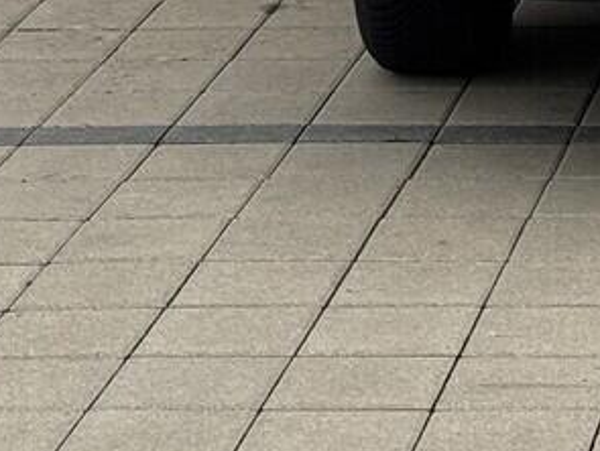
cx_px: 915
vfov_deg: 6.2
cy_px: -402
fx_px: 4061
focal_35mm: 234
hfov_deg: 8.3
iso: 64
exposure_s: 1/1984
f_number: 1.78
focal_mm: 6.76
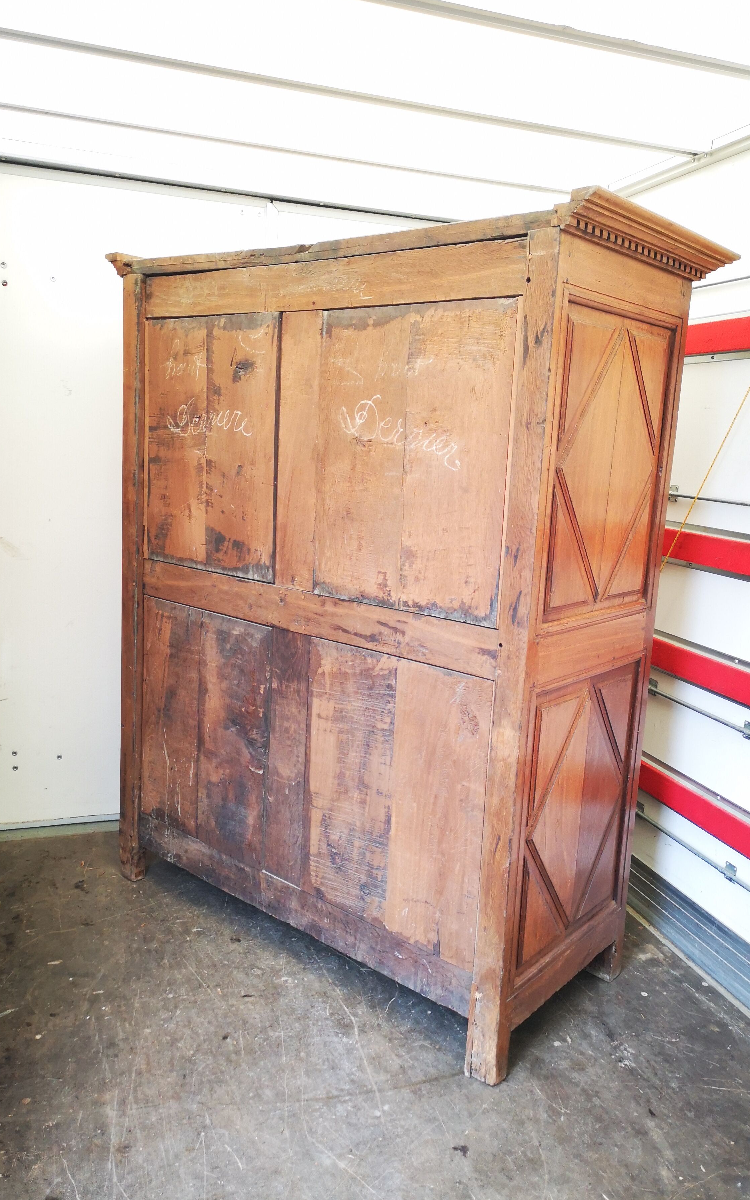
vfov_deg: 64.6
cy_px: 595
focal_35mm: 29
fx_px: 948
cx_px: 388
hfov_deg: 43.1
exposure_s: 1/25
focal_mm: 5.58
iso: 400
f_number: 1.8
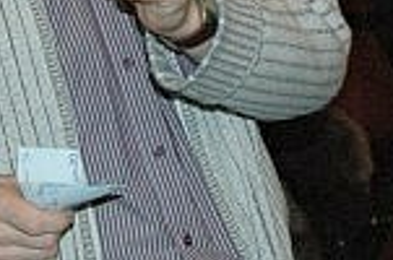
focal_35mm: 150
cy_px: -174
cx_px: -221
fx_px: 1634
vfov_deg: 8.8
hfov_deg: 12.9
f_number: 5
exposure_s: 1/60
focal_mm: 25
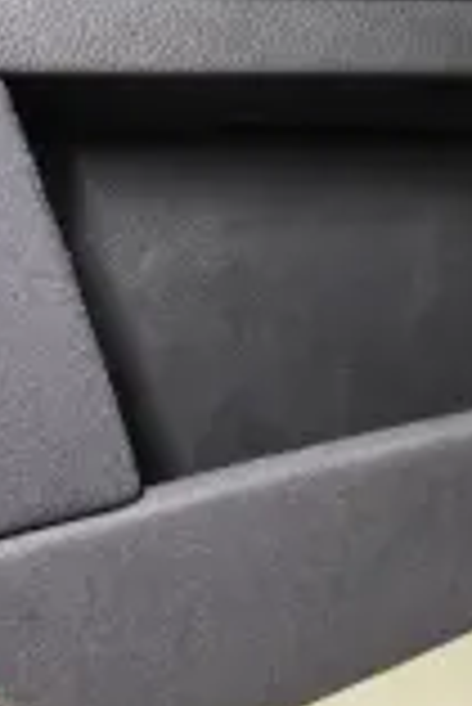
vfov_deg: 32.2
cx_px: 247
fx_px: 1217
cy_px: 265
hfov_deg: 22.0
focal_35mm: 62
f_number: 1.6
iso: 320
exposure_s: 1/50
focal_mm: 5.4
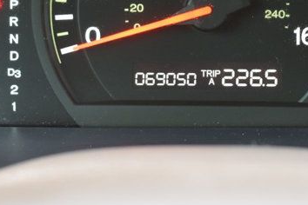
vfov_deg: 10.2
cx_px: 227
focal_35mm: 134
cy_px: 59
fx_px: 1150
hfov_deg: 15.2
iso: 1000
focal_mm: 31
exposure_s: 1/60
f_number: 4.2
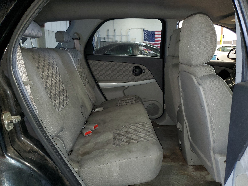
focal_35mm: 26
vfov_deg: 53.1
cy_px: 93
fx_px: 186
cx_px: 124
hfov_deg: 67.3
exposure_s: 1/22
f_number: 1.5
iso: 134
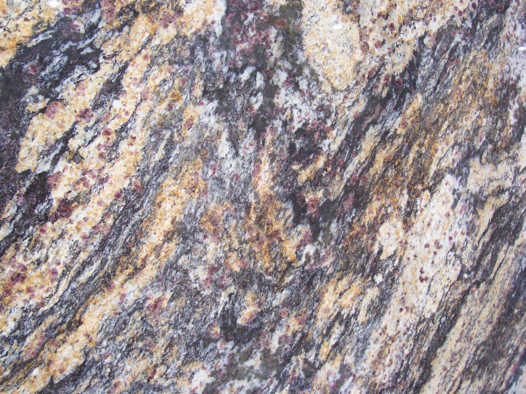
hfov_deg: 50.1
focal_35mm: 37
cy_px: 197
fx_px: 562
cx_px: 263
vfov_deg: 38.7
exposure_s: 1/20
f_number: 2.8
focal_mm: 5.6
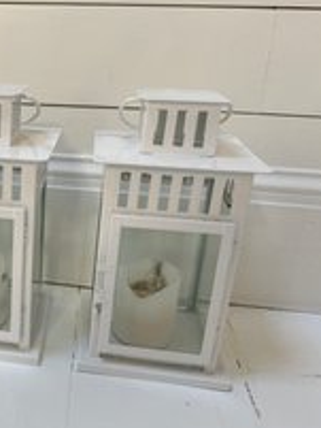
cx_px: 3
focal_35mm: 41
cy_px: 223
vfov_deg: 45.7
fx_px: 506
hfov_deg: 32.5
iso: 125
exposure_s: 1/60
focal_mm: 6.76
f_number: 1.78
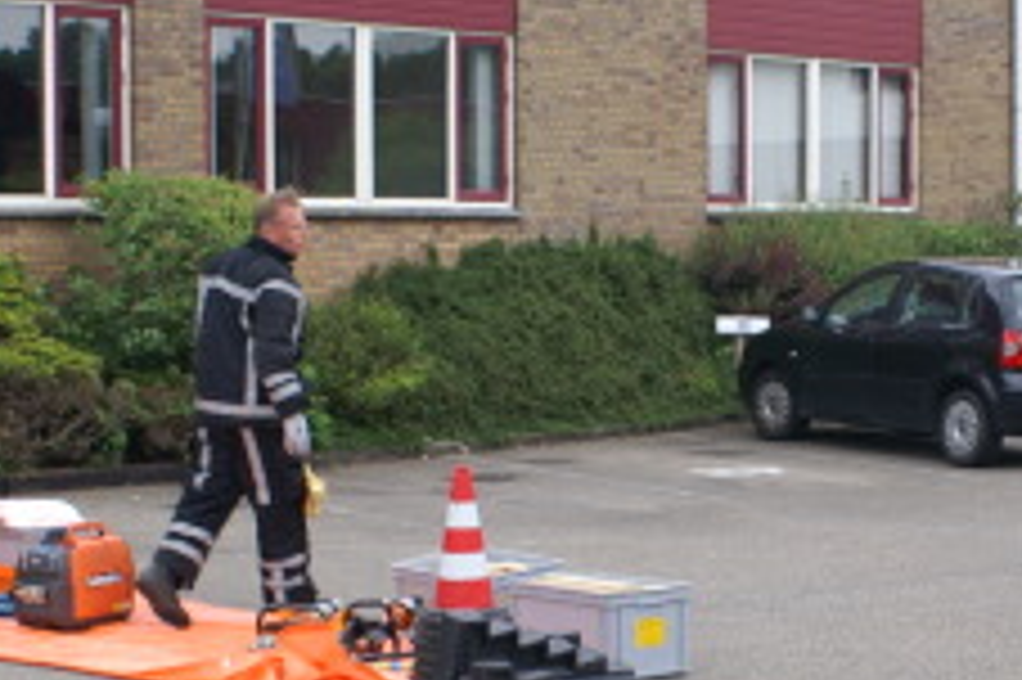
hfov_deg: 18.4
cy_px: 401
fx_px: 3120
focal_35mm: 110
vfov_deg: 12.4
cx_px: 860
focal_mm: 26
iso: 100
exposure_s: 1/80
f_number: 7.1
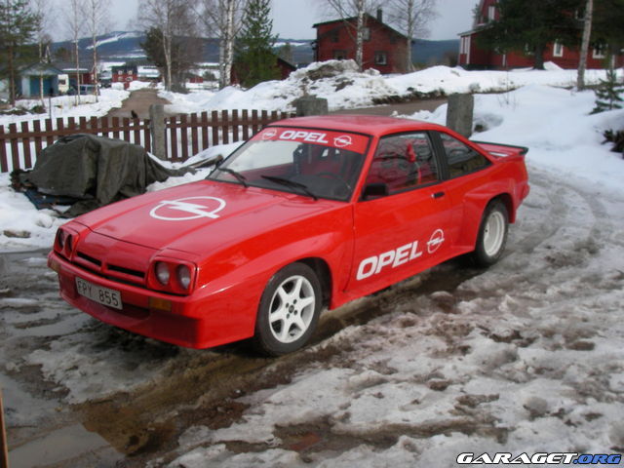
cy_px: 234
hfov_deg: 49.0
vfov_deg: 37.7
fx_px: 685
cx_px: 312
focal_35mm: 38
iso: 50
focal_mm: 6.3
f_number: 6.6
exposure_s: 1/162
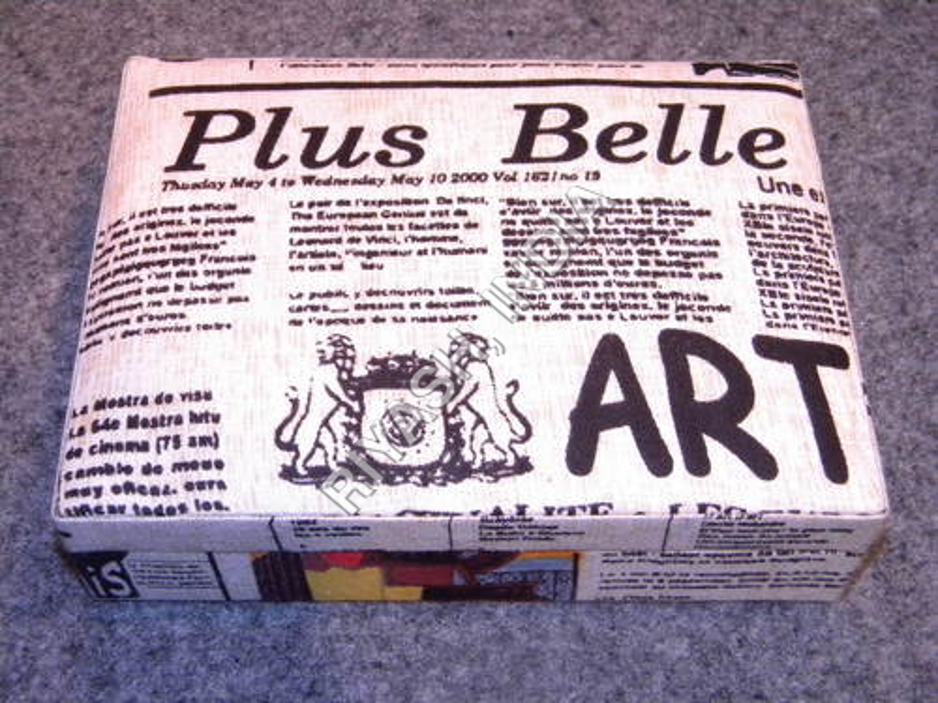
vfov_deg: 30.9
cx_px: 469
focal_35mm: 47
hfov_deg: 40.4
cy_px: 352
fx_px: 1274
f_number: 3.9
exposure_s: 1/30
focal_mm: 8.6
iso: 400
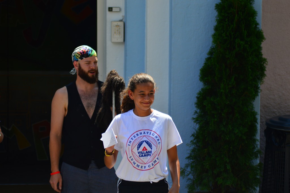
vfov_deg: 5.9
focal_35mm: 232
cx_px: 145
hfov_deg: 8.9
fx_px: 1871
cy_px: 96
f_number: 4.5
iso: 200
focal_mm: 155
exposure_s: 1/1000
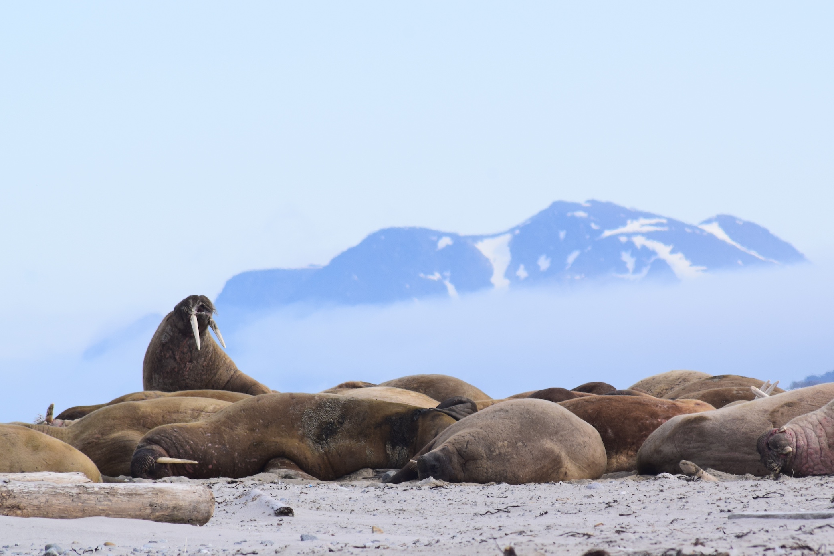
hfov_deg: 4.0
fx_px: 12022
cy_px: 314
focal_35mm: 519
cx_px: 452
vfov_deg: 2.6
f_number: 11
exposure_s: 1/500
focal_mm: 300
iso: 400
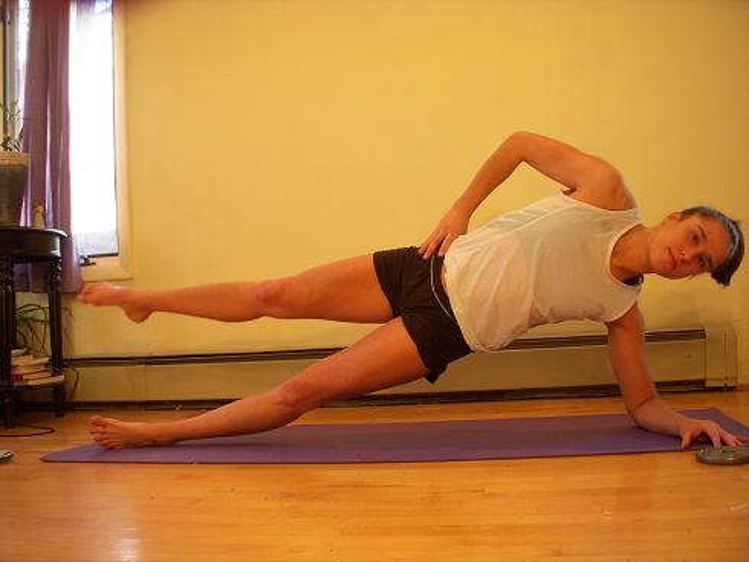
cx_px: 374
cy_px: 281
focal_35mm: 38
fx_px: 823
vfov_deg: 37.8
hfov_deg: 49.0
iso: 200
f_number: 3.3
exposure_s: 1/13
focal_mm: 6.3
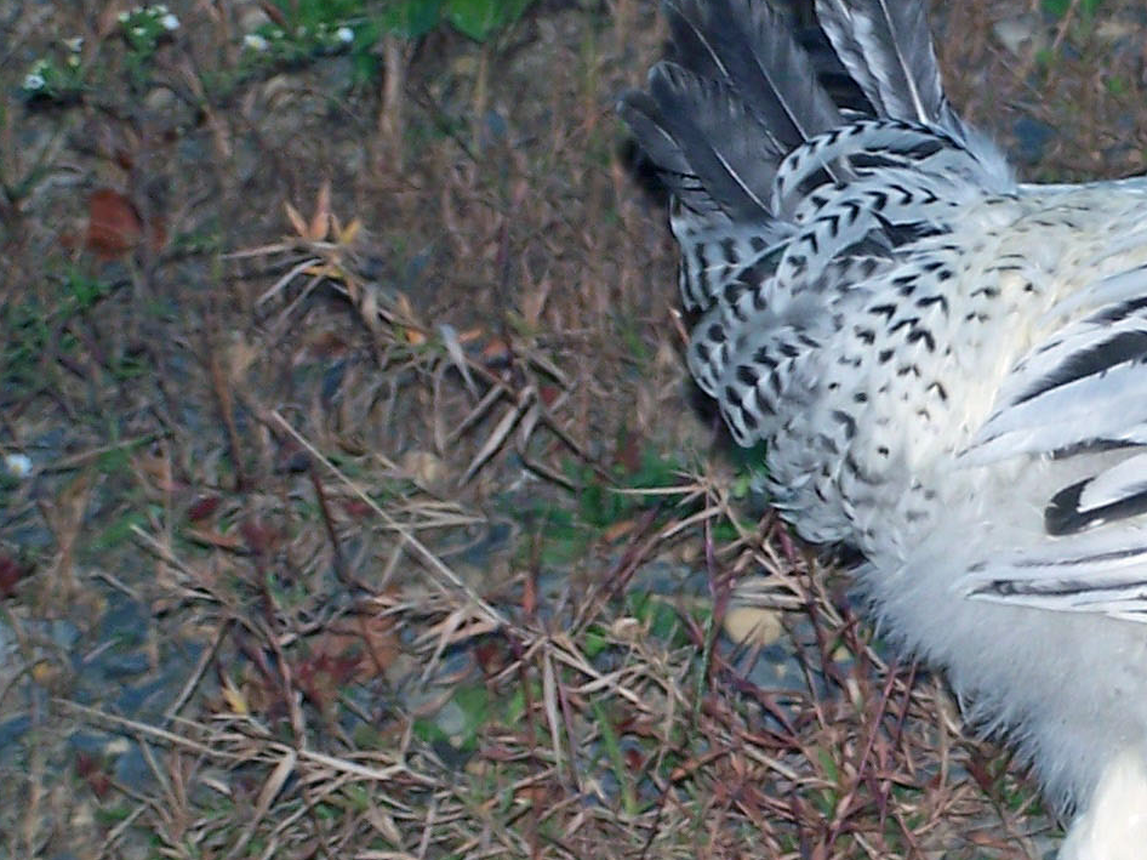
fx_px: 7586
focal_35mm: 229
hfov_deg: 8.6
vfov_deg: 6.5
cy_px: 450
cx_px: 1226
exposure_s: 1/90
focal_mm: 15.6
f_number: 3.2
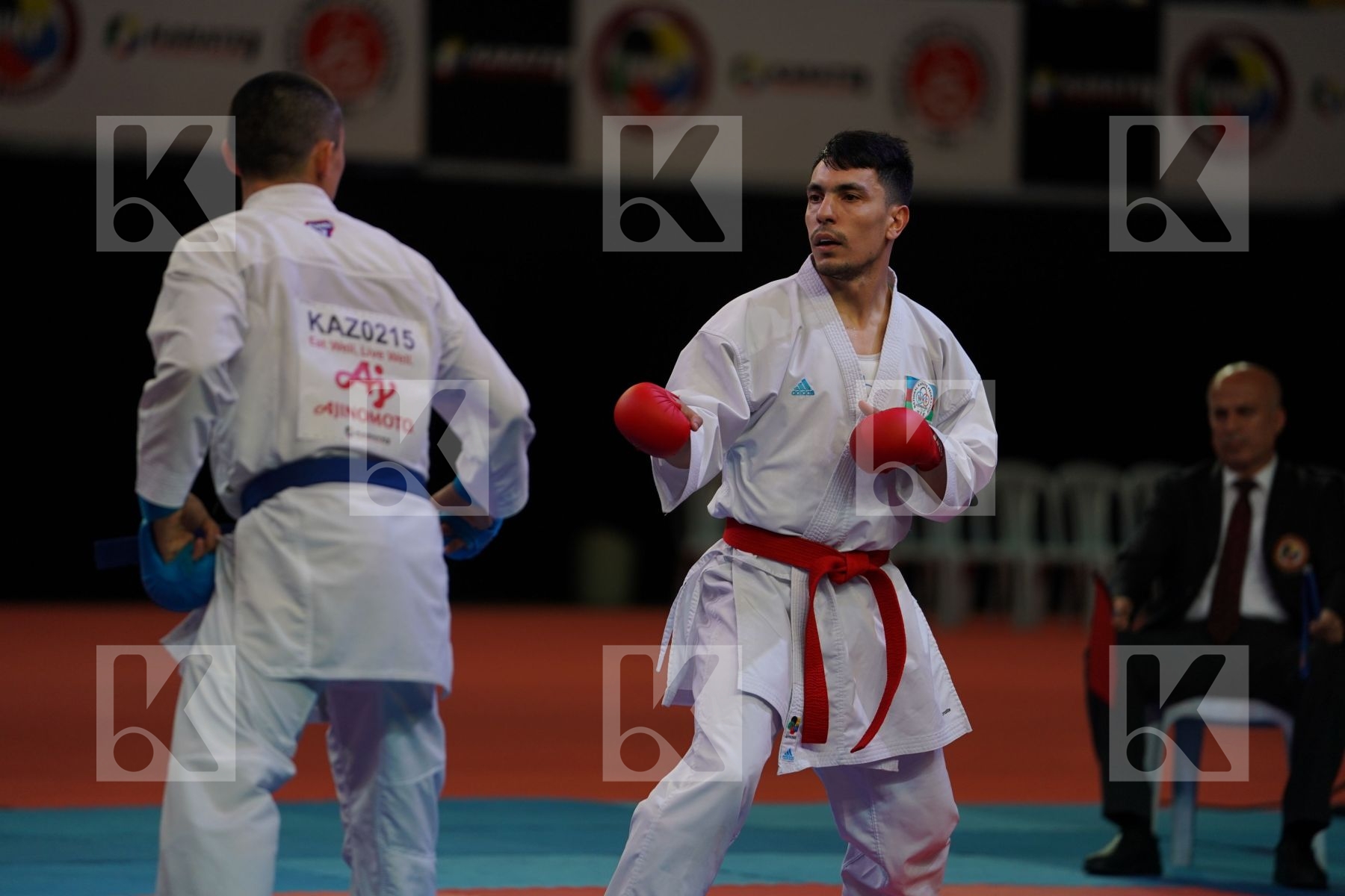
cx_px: 672
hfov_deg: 10.3
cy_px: 448
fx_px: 7472
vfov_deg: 6.9
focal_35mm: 200
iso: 400
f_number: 2.8
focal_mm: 200
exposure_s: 1/1000
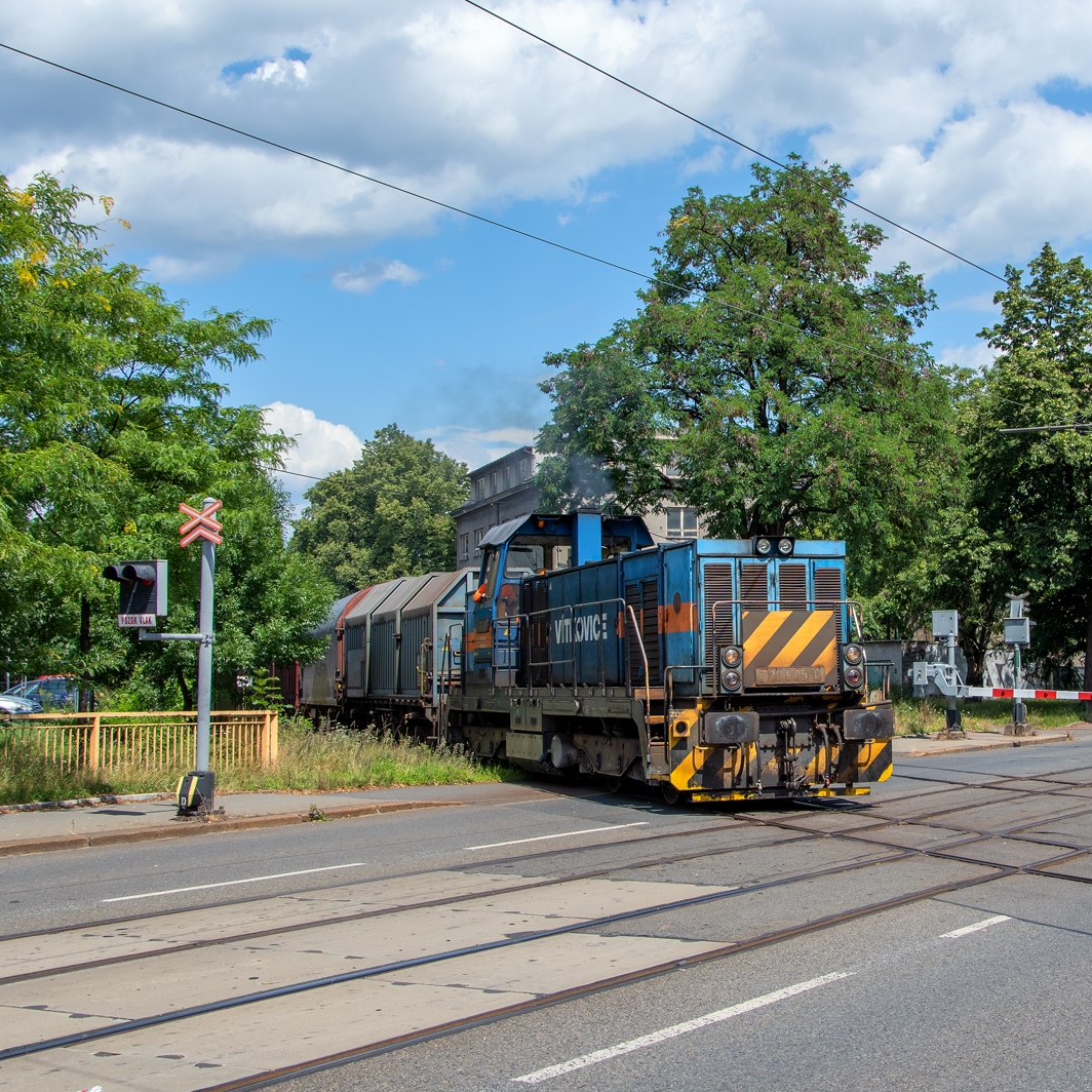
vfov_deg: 36.8
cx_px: 785
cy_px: 545
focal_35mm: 46
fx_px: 1642
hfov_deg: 36.1
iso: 125
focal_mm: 24
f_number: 9
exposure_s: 1/640
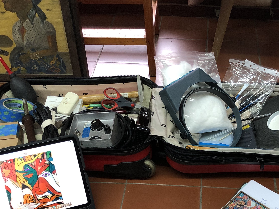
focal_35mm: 51
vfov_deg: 28.0
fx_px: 411
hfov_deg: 36.9
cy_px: 163
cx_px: 196
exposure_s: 1/17
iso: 64
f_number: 1.8
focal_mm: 3.99
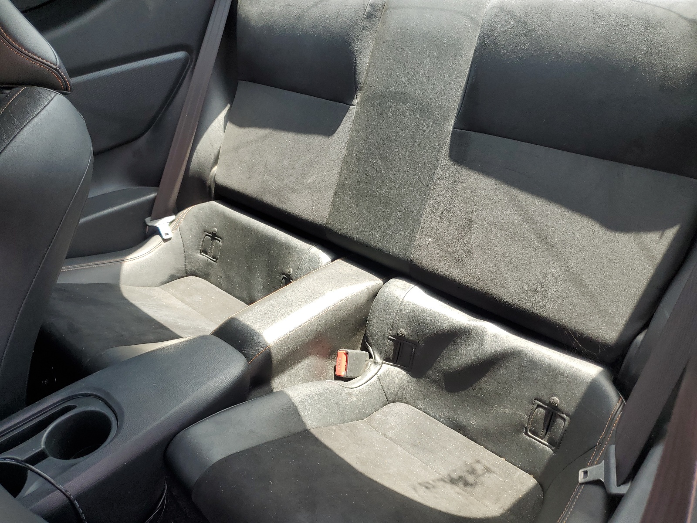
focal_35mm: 26
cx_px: 348
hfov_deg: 67.3
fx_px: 524
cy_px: 262
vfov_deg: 53.1
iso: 50
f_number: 1.5
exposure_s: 1/244
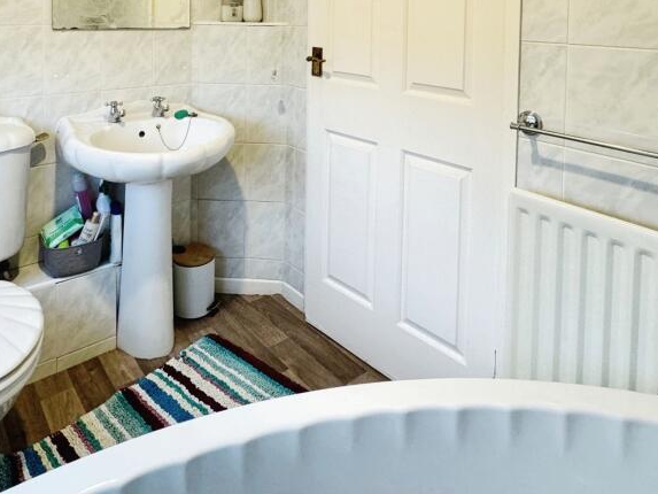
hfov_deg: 69.1
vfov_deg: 51.9
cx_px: 289
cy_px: 108
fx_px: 475
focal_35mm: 25
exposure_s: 1/100
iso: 160
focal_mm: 2.22
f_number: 2.2
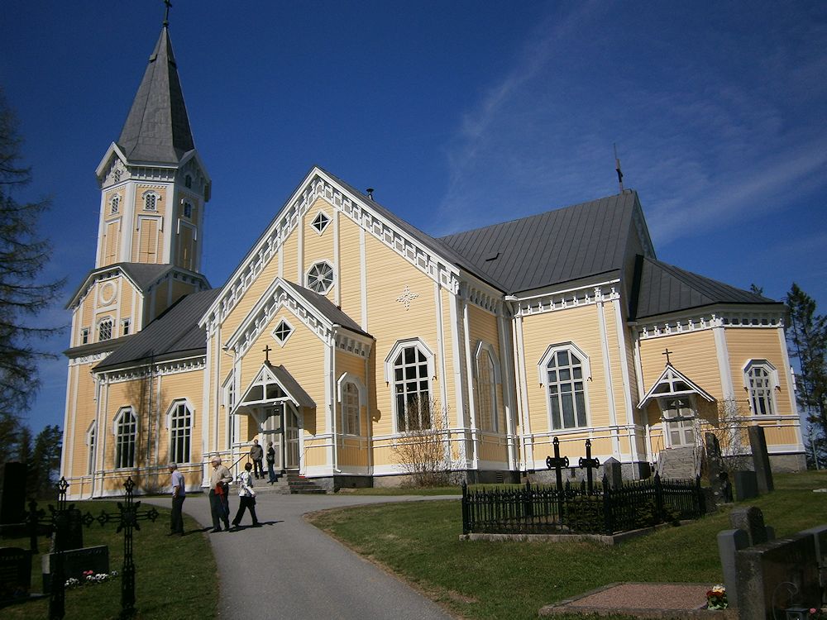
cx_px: 414
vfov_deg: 45.4
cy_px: 310
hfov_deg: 58.4
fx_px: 741
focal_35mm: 31
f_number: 8.3
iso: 80
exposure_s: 1/400
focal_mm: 5.5
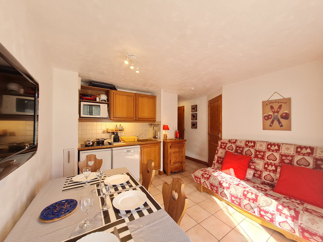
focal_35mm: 13
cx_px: 162
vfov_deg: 89.9
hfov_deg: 106.2
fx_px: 121
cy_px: 121
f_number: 2.2
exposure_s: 1/50
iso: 80
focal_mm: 1.74
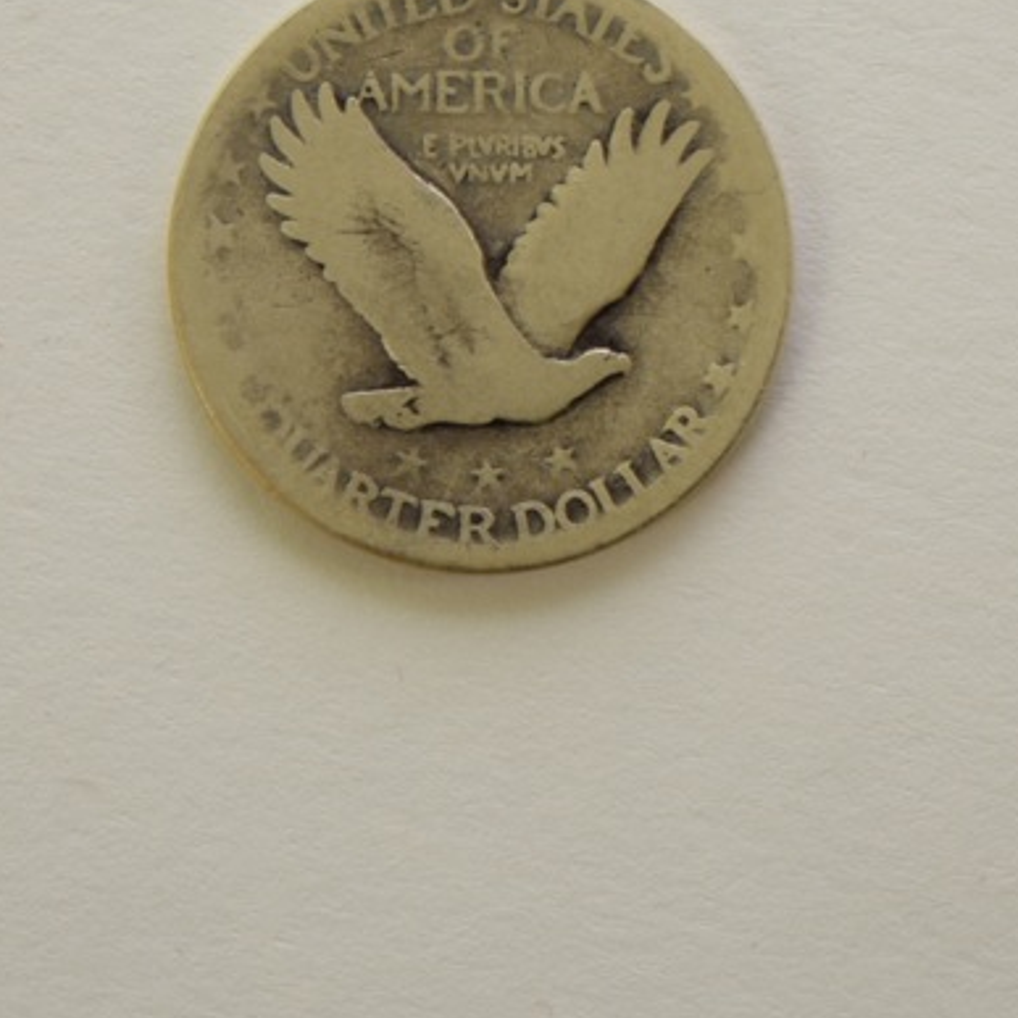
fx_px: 6025
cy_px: 254
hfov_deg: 9.7
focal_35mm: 181
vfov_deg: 9.6
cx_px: 500
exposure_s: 1/125
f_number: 5.6
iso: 450
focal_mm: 55
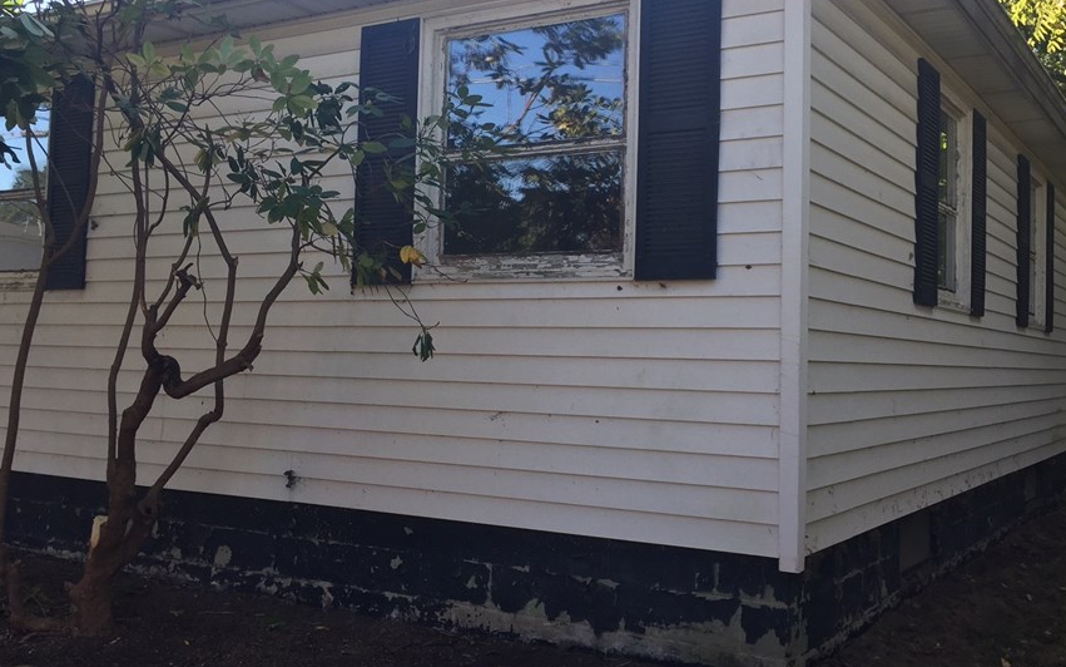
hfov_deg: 52.6
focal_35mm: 37
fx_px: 1075
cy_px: 285
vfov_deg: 34.4
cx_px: 593
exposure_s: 1/302
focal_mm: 4.15
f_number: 2.2
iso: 32
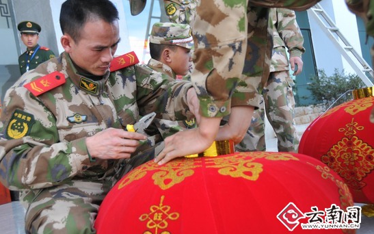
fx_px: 438
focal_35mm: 43
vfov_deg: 29.9
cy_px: 114
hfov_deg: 46.2
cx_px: 187
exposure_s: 1/250
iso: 450
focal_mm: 28
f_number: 4
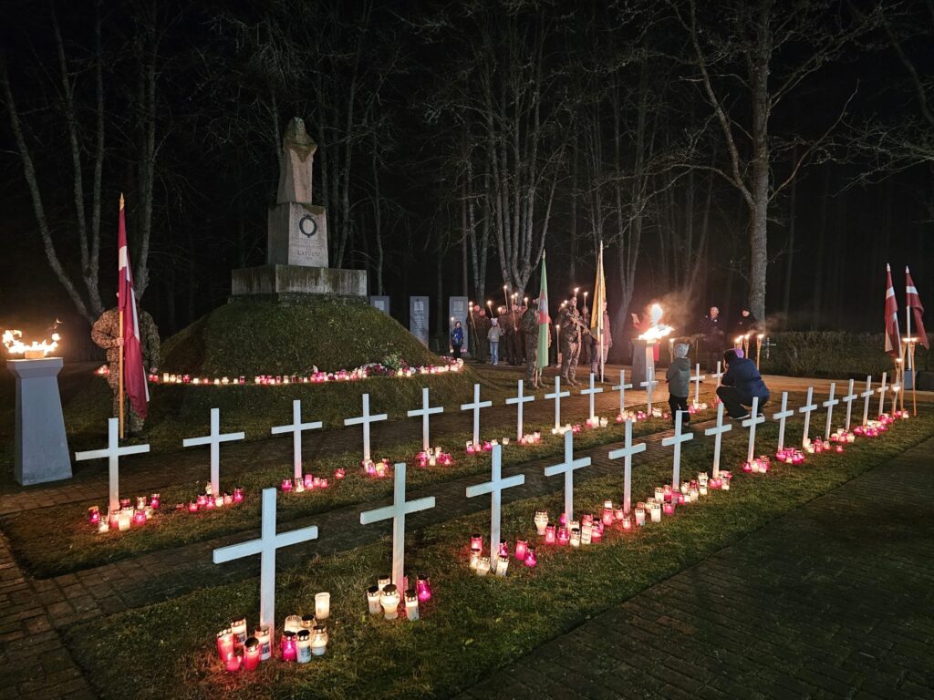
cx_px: 467
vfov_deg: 58.9
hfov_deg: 73.9
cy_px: 350
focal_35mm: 23
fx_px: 621
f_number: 1.7
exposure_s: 1/25
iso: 800
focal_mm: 6.3
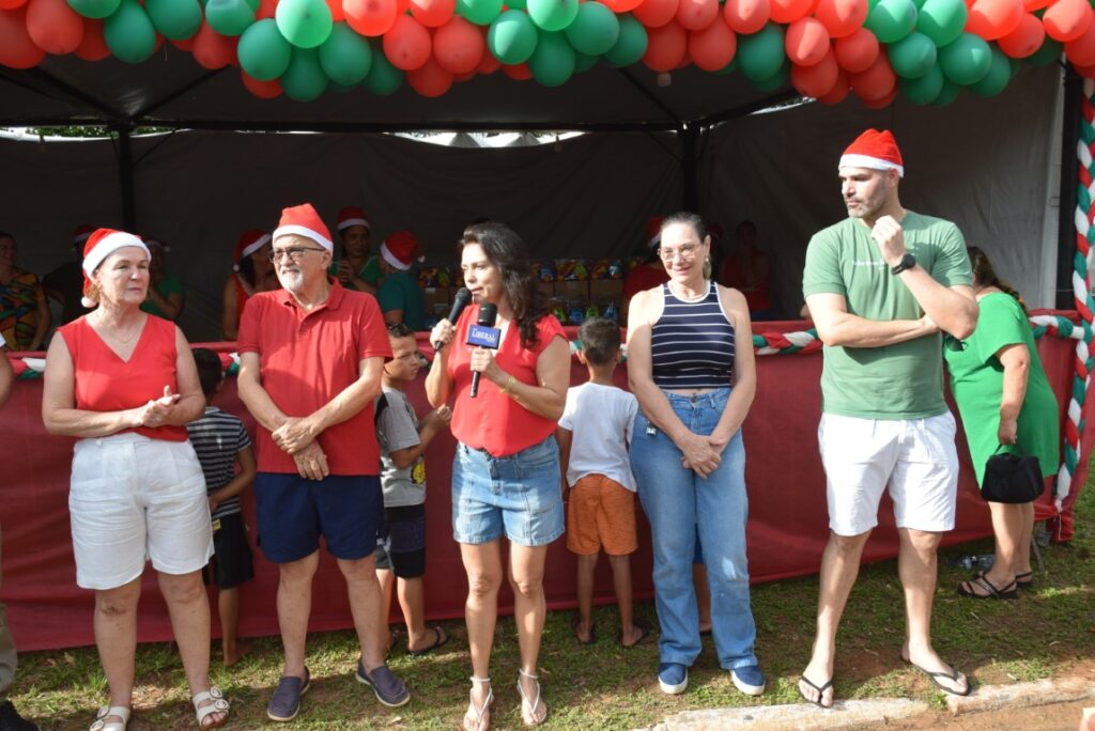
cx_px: 548
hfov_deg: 57.2
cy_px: 366
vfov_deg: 40.0
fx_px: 1004
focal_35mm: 33
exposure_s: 1/250
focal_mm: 22
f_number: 8
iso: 360
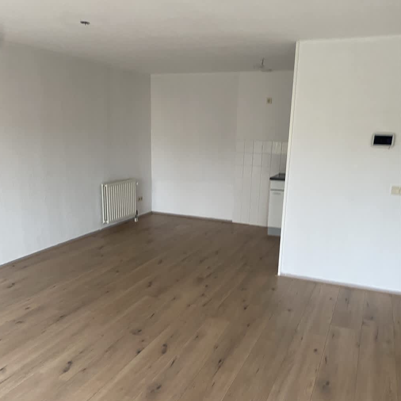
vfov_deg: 52.3
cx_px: 199
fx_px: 406
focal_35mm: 31
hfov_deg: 52.5
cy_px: 232
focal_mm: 4.2
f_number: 1.8
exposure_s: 1/60
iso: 200
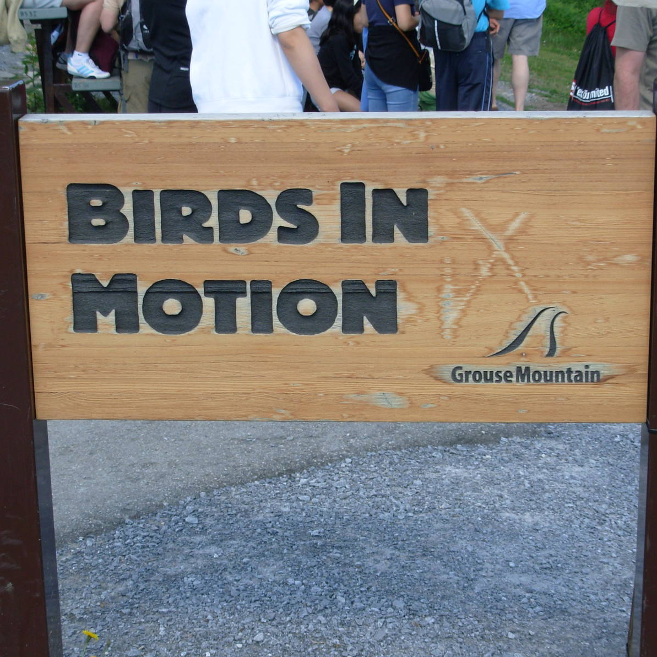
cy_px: 330
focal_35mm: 83
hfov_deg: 20.9
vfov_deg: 20.9
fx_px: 1782
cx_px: 325
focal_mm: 11.5
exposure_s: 1/342
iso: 50
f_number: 3.5
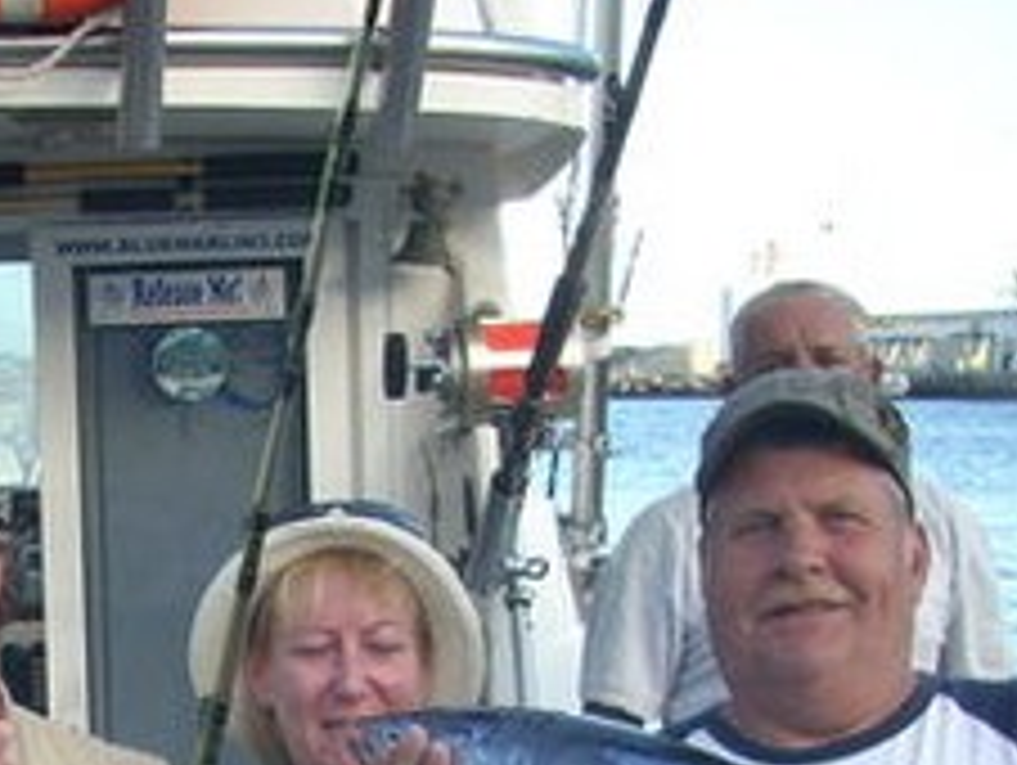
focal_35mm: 103
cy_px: 999
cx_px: -112
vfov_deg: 13.8
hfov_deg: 18.3
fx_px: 3029
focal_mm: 6.2
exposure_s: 1/130
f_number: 2.8
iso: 64
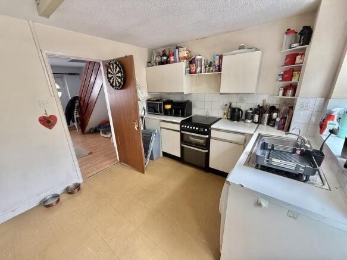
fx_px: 140
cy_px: 130
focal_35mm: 14
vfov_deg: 85.7
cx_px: 174
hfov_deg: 102.1
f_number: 2.2
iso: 320
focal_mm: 2.22
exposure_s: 1/99
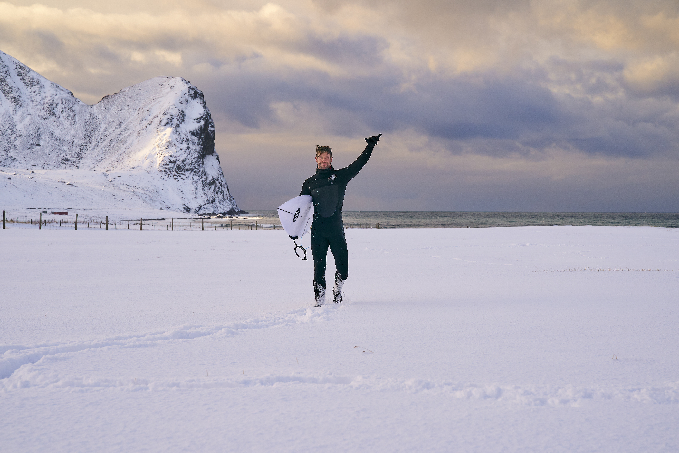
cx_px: 340
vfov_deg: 24.2
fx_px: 1056
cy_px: 226
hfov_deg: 35.6
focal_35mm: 56
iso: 400
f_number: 6.3
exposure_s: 1/1000
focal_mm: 56
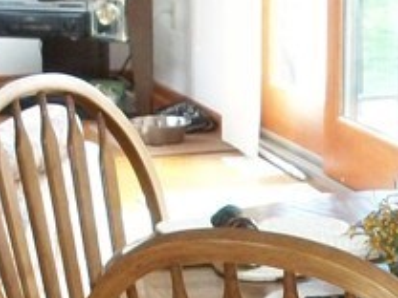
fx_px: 1978
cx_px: 339
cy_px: 395
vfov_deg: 8.5
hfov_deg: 11.4
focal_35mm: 172
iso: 320
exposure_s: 1/60
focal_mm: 6.3
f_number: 3.1
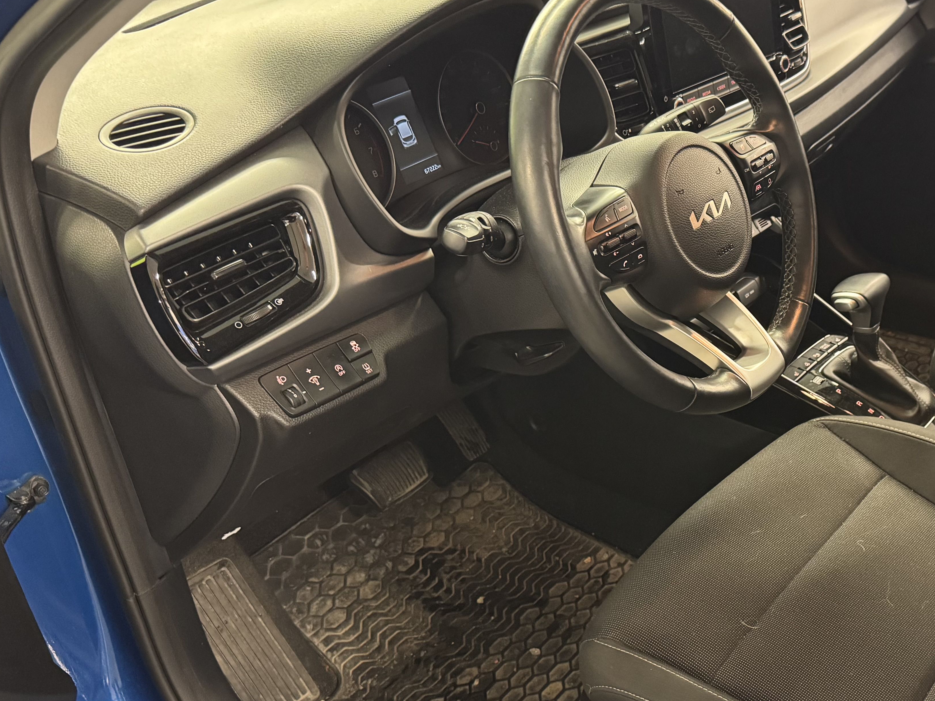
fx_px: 1134
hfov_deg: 42.9
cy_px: 444
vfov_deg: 34.1
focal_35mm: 42
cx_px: 737
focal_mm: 6.76
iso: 800
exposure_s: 1/33
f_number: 1.78
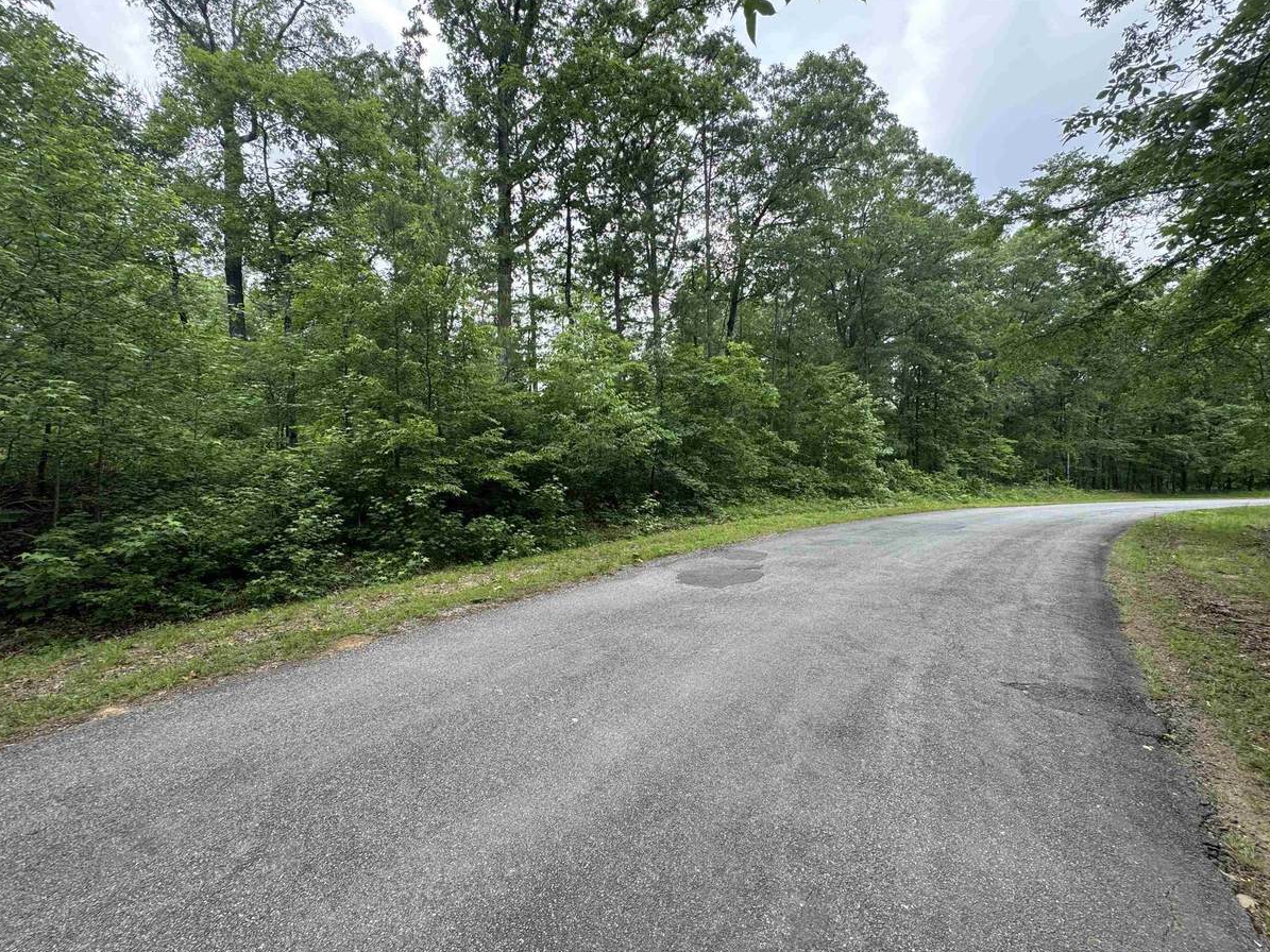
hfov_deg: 98.2
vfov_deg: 81.7
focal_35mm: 15
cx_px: 643
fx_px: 550
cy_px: 490
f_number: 2.2
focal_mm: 2.22
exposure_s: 1/314
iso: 40
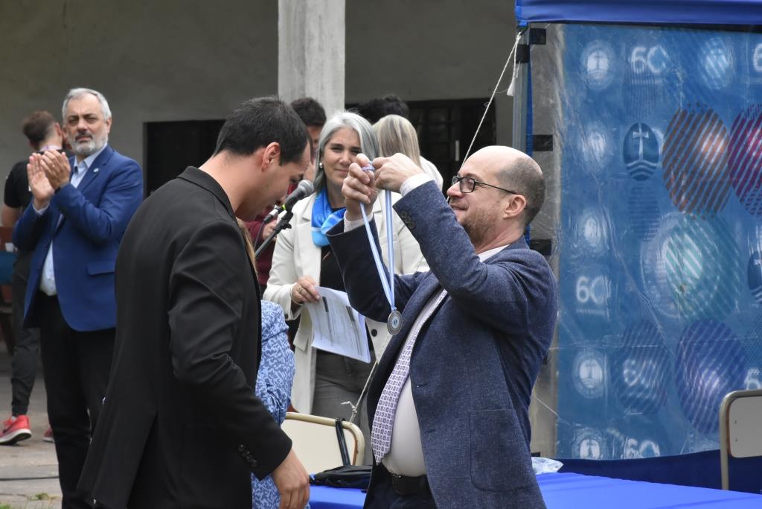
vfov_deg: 10.2
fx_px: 2858
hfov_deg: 15.2
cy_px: 254
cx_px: 381
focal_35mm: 135
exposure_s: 1/500
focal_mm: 90
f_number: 11
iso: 1600
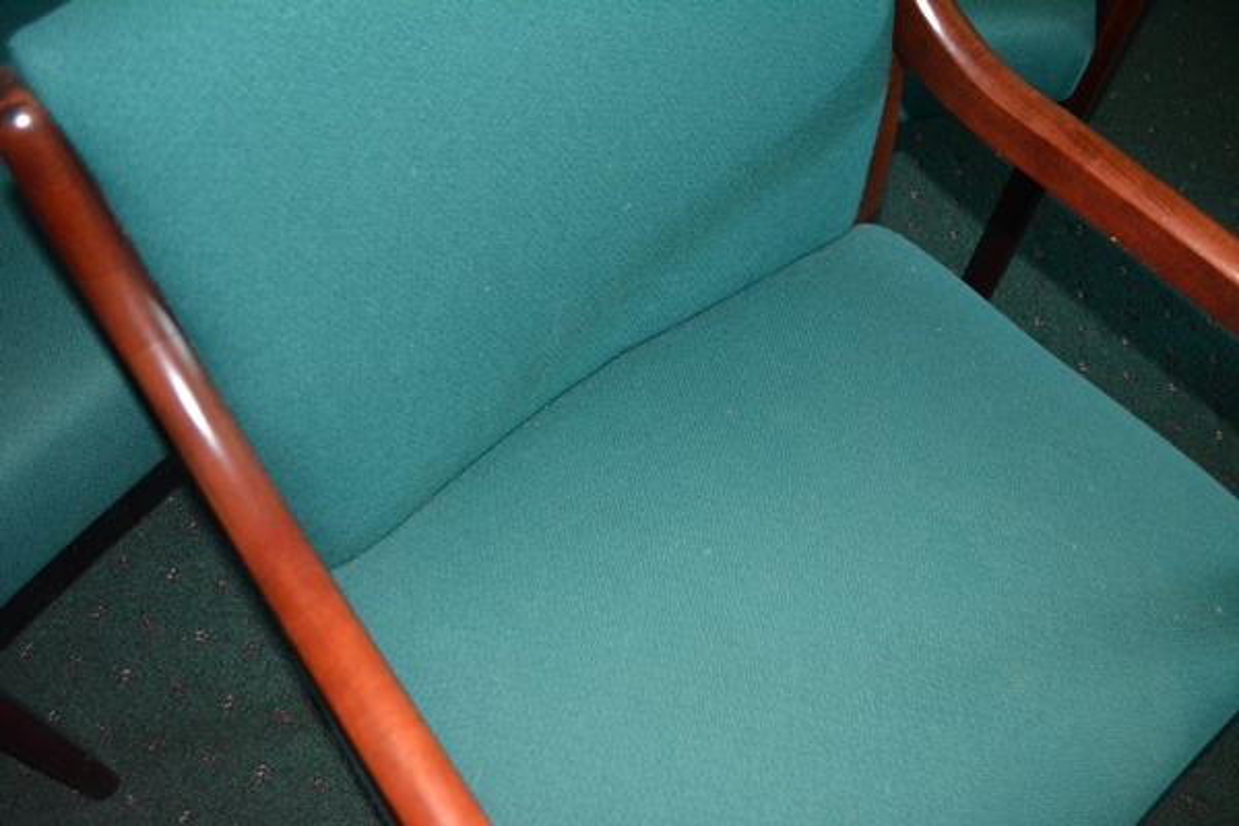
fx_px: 1136
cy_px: 413
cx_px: 620
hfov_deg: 57.2
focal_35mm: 33
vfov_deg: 40.0
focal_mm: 22
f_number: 3.8
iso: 2500
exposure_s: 1/60
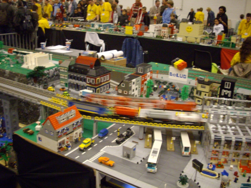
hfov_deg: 50.1
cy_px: 94
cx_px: 126
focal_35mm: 37
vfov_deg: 38.7
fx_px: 268
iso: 400
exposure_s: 1/13
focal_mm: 6.2
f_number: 2.8
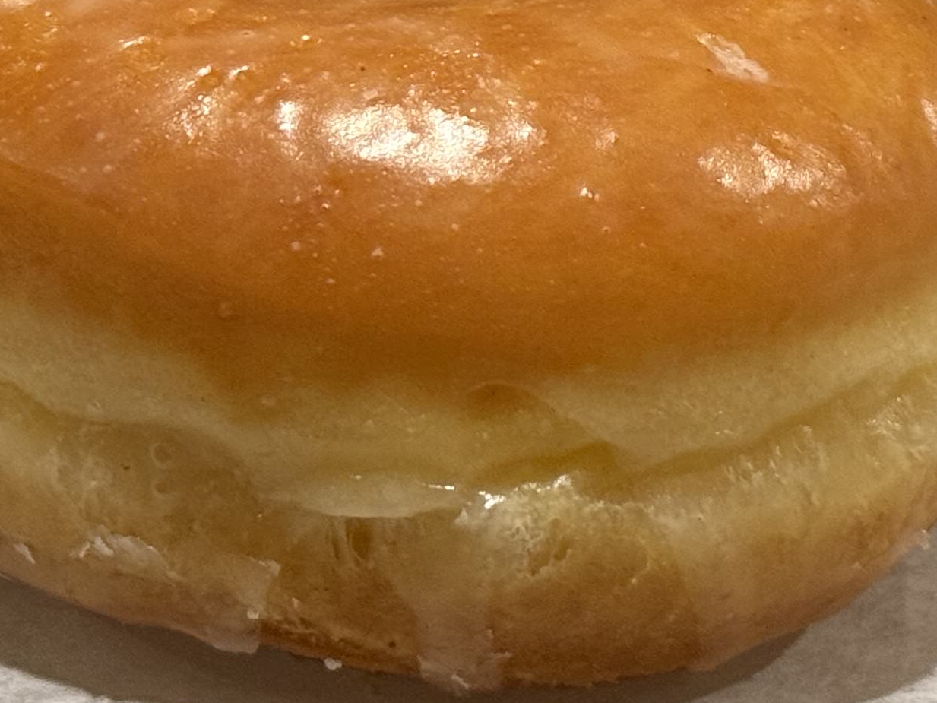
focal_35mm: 157
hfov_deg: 12.6
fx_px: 4250
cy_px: -135
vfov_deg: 9.3
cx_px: 521
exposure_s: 1/60
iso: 200
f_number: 1.78
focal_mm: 6.76
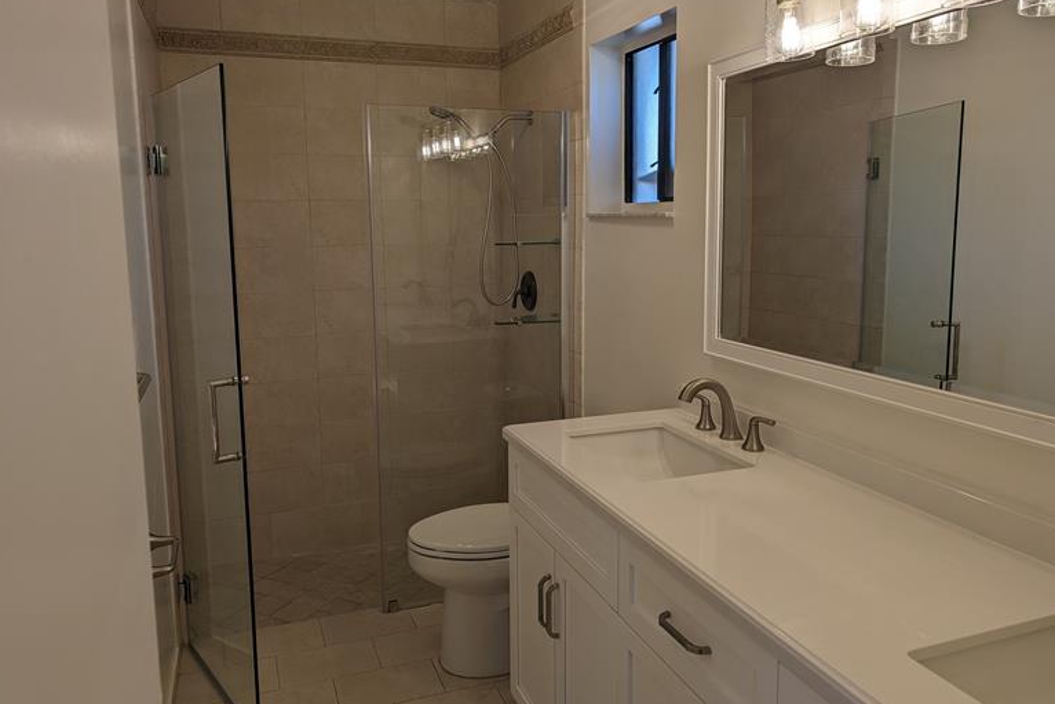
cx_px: 519
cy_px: 333
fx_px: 762
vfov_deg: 49.6
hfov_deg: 69.4
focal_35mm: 26
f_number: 1.68
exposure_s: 1/171
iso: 22
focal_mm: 6.9
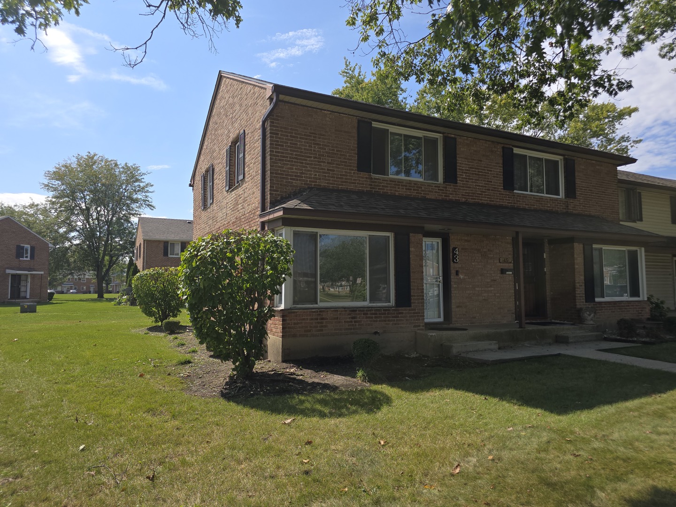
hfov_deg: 73.9
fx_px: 449
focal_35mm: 23
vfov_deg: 58.9
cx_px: 338
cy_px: 254
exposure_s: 1/816
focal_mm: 6.3
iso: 12
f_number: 1.7
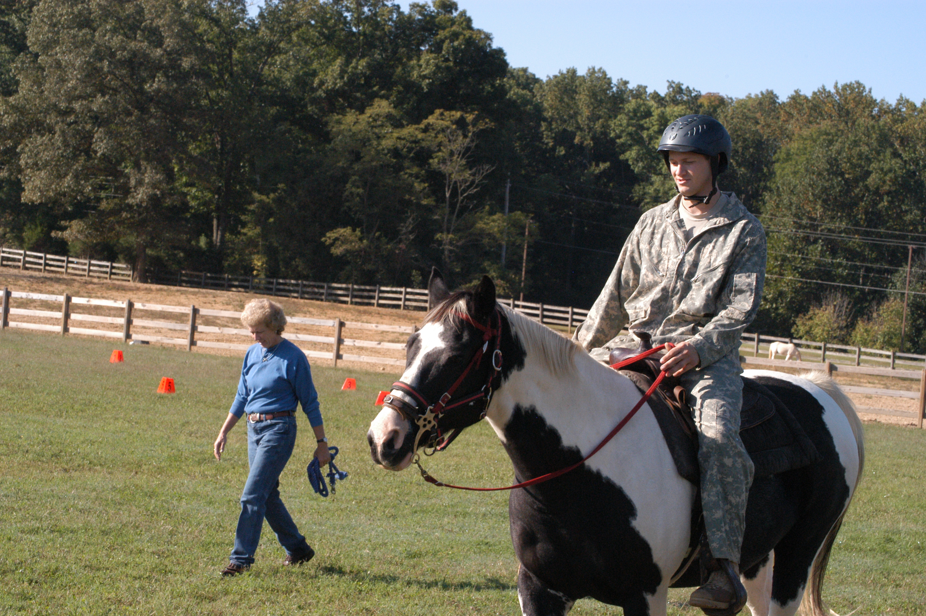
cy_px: 308
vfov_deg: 15.2
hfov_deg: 22.6
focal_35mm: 90
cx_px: 463
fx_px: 2313
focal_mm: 60
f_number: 11
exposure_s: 1/500
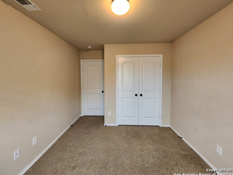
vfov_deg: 85.6
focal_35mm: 14
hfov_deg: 102.0
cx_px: 112
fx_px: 94
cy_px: 83
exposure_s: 1/60
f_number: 2.2
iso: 400
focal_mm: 2.2
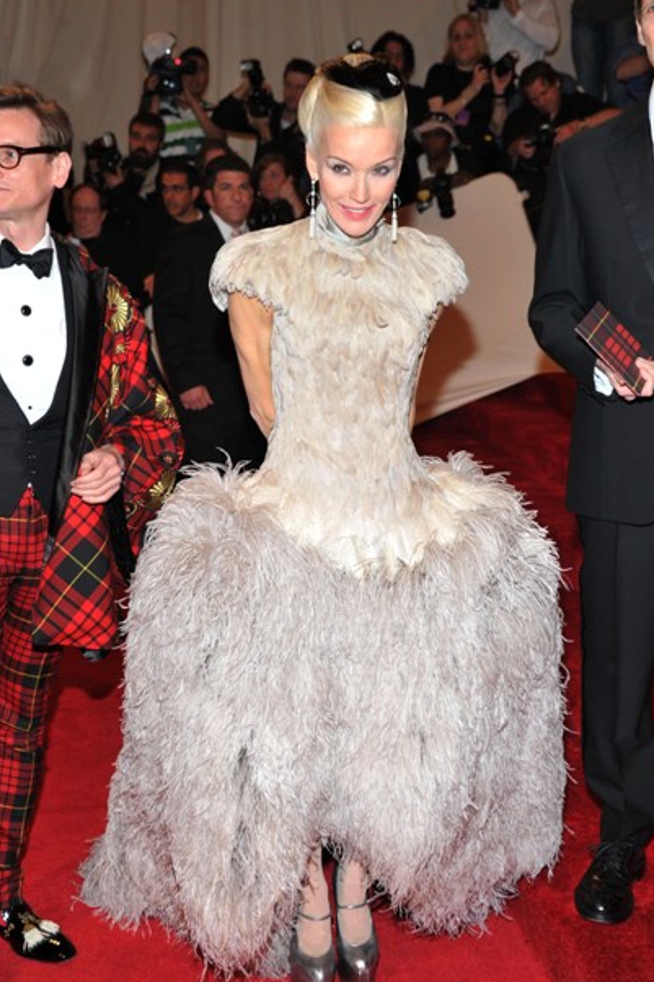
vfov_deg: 38.9
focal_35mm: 51
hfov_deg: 26.5
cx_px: 331
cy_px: 512
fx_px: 1390
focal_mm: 48
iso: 800
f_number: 5.6
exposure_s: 1/200
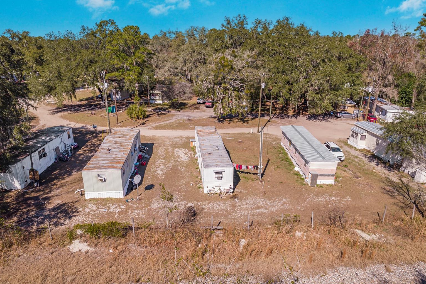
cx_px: 213
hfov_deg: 76.1
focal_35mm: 23
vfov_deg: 55.1
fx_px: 272
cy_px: 145
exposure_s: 1/160
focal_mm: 8.38
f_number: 2.8
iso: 100
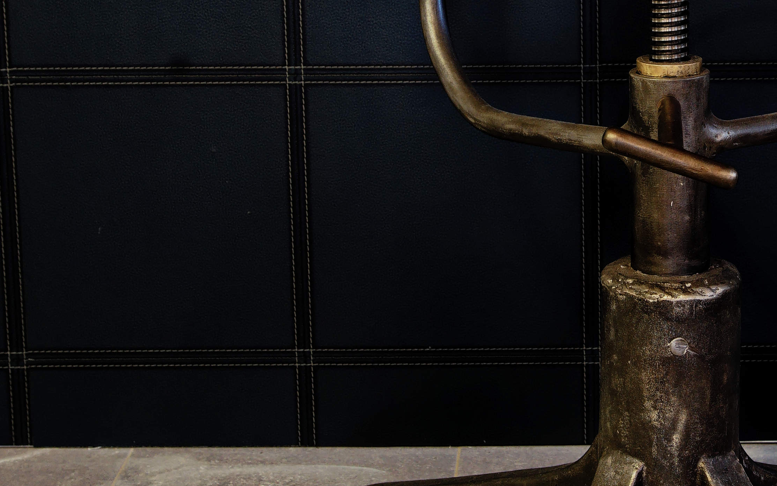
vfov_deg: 13.5
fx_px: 2033
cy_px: 86
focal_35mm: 96
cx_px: 619
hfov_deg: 21.4
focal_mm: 35
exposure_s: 1.6
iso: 500
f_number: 8
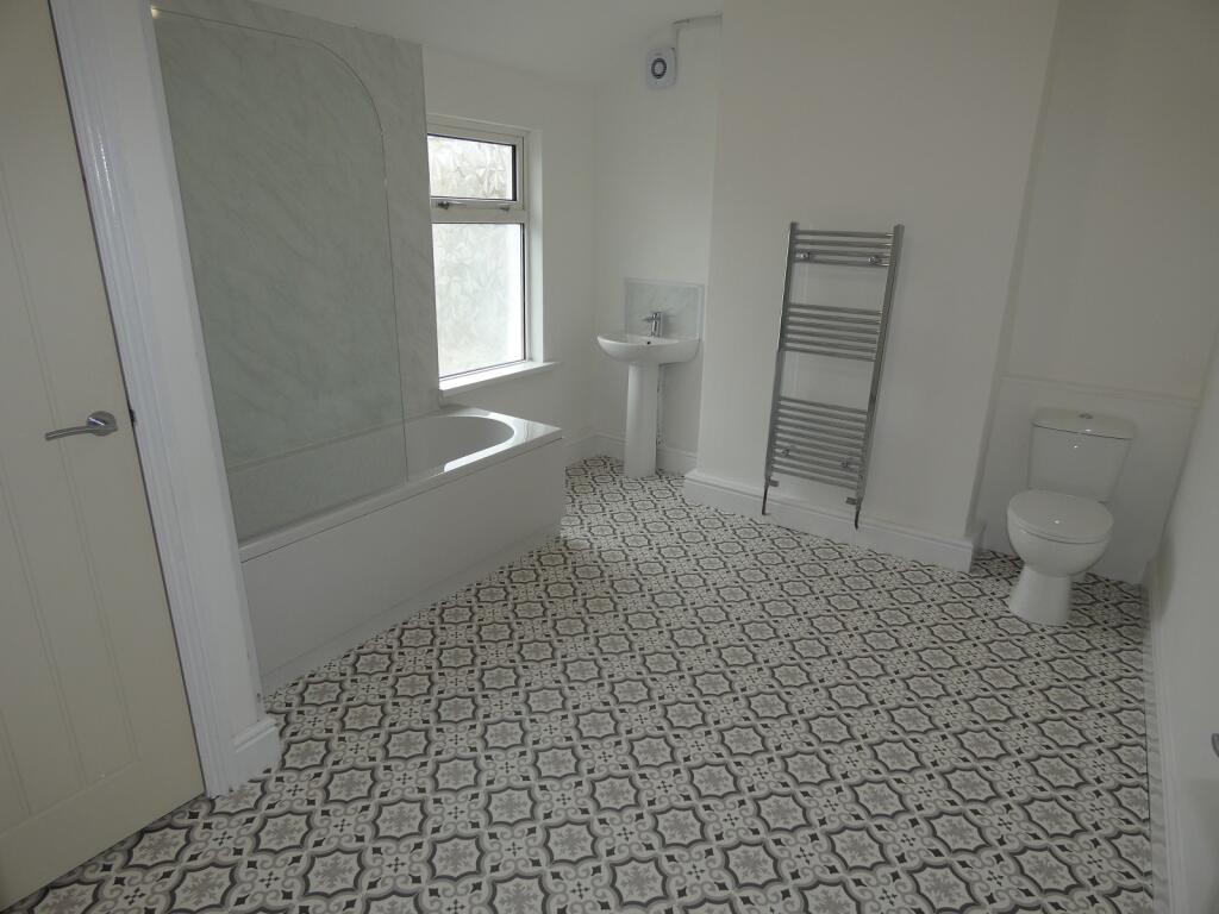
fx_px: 704
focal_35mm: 20
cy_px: 457
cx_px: 610
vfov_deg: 66.0
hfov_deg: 81.7
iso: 80
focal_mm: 3.6
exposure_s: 1/60
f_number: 2.8
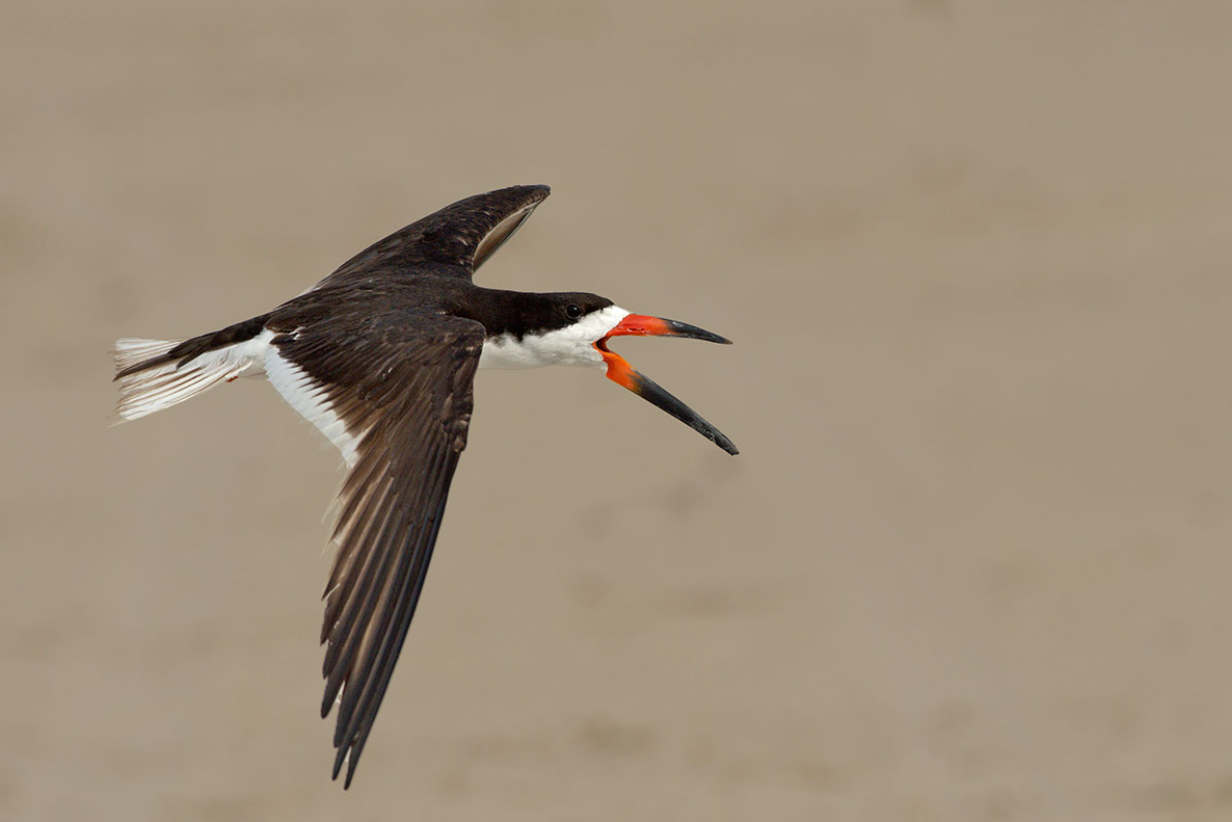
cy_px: 412
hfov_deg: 6.8
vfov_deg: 4.5
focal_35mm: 303
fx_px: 10370
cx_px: 621
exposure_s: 1/5000
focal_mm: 300
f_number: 8
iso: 1000
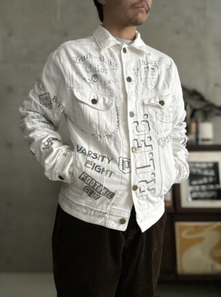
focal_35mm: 30
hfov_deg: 46.7
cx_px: 110
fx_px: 256
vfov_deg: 60.0
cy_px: 148
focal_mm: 2.69
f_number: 1.9
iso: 400
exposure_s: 1/40
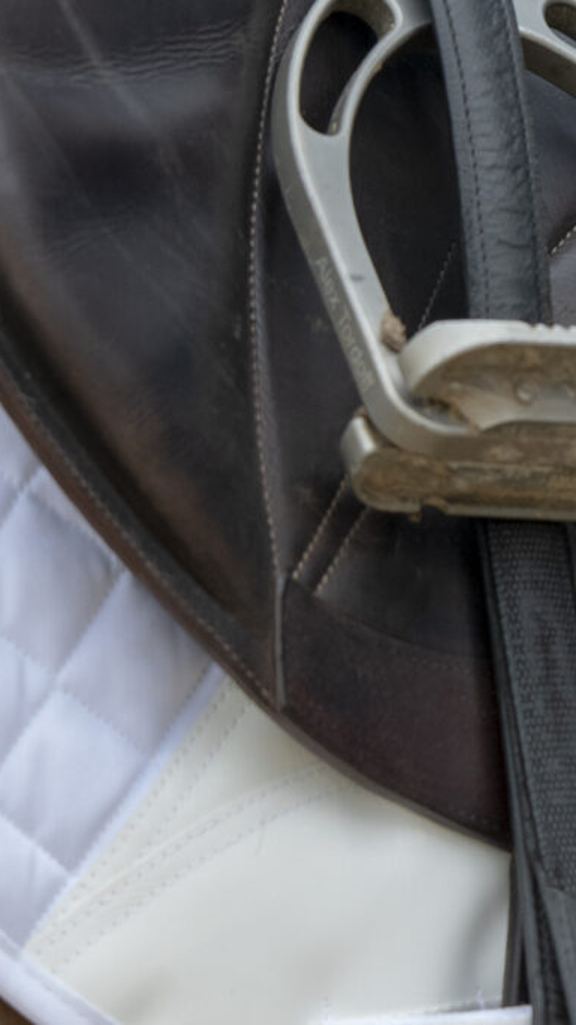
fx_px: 21273
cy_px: 303
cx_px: 1130
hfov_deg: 1.5
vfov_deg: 2.8
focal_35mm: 783
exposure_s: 1/640
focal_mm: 200
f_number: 4.5
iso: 500
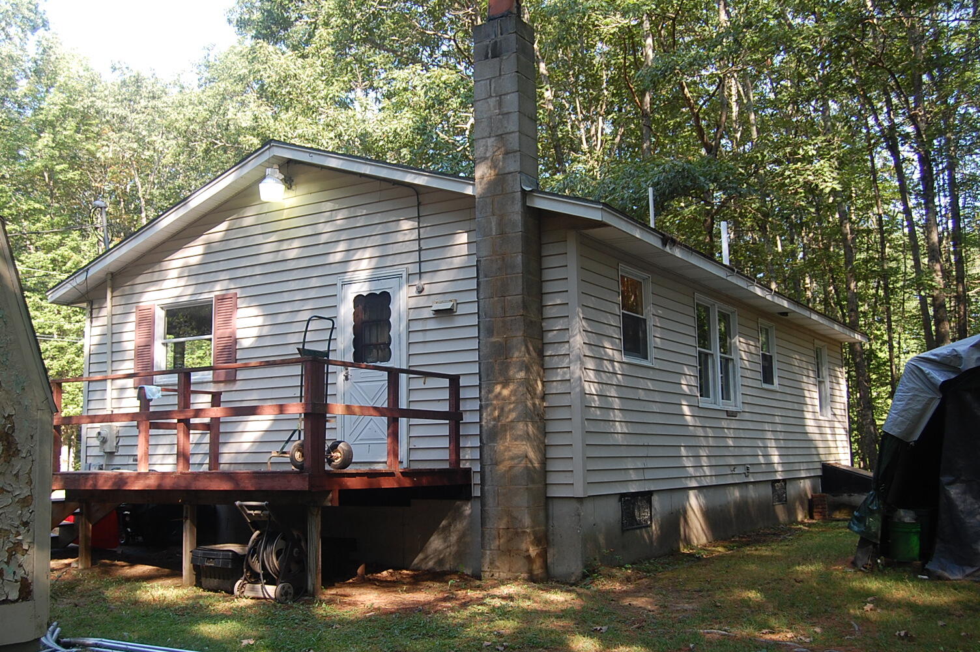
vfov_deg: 36.8
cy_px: 326
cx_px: 490
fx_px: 979
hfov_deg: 53.2
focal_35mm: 36
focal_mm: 24
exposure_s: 1/125
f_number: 5.6
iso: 320
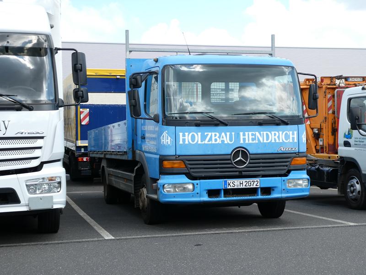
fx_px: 603
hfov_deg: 33.8
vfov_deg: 25.7
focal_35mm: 57
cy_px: 138
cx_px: 183
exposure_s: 1/200
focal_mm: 10.3
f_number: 4.2
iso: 80
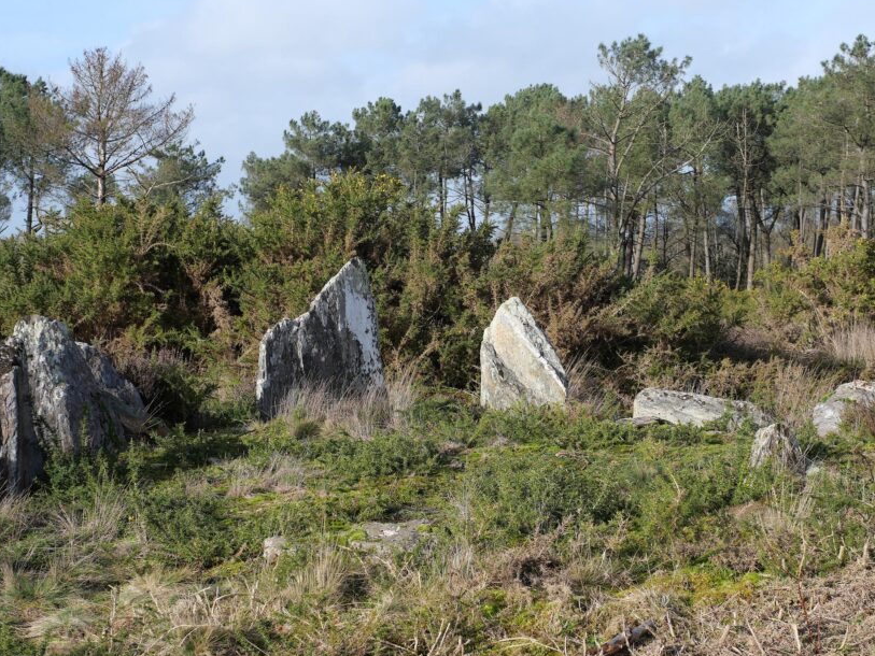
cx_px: 444
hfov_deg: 30.7
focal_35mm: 63
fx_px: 1593
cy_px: 384
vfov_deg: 23.3
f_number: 4
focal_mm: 25
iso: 200
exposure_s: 1/1000
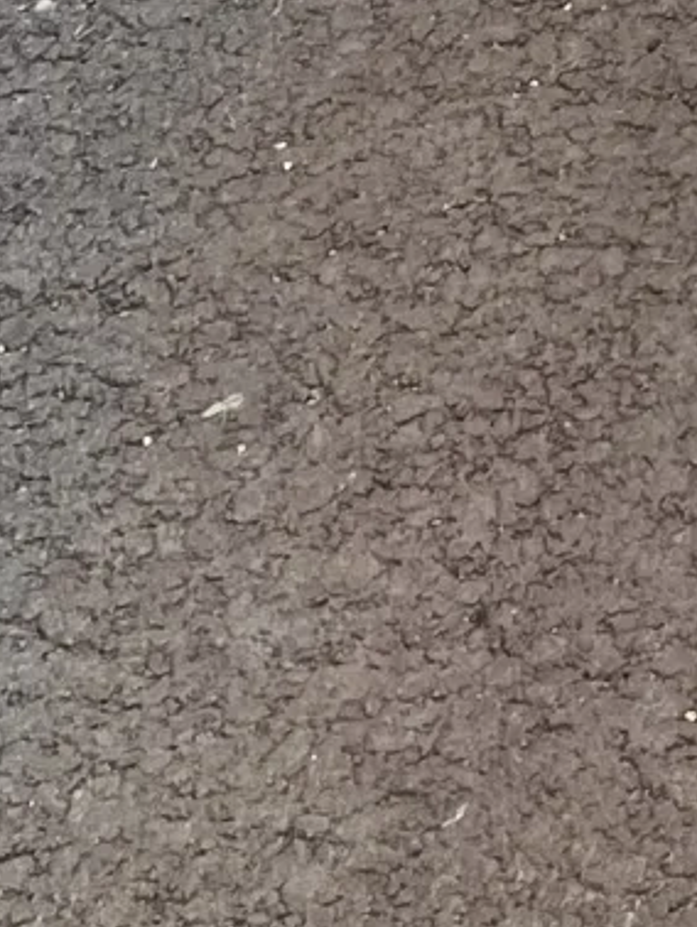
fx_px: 4720
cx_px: 1681
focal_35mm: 176
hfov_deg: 7.8
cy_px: -2129
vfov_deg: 8.6
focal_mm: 5.1
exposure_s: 1/566
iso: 50
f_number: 1.6
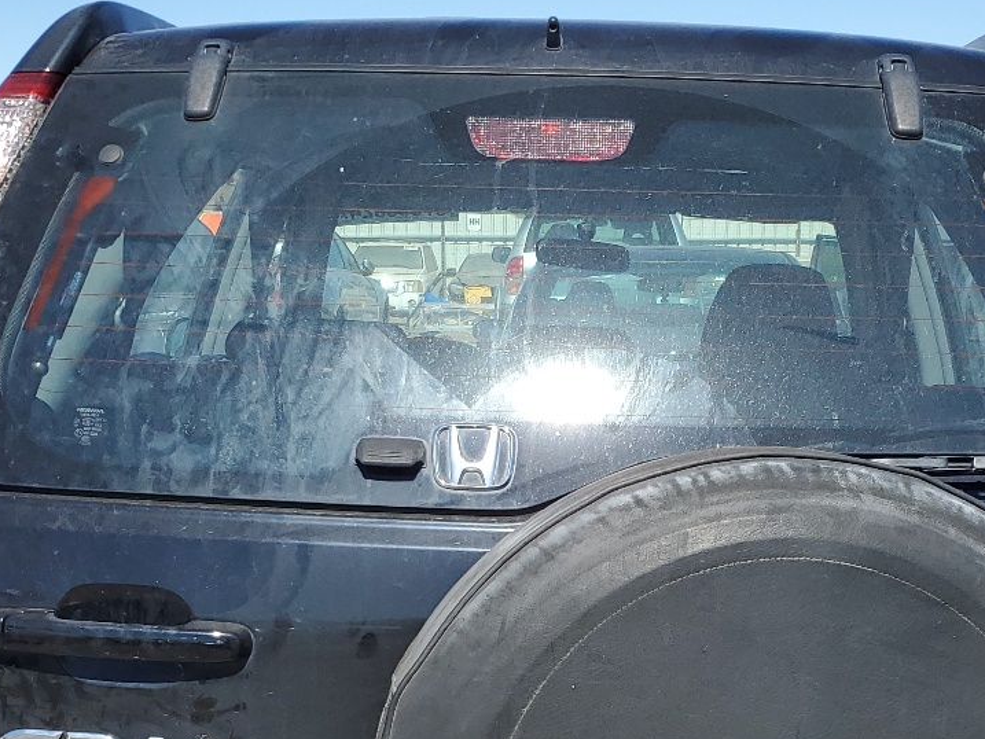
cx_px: 558
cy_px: 655
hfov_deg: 33.2
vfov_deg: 24.6
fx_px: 1651
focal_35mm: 58
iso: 50
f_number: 1.5
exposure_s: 1/2500
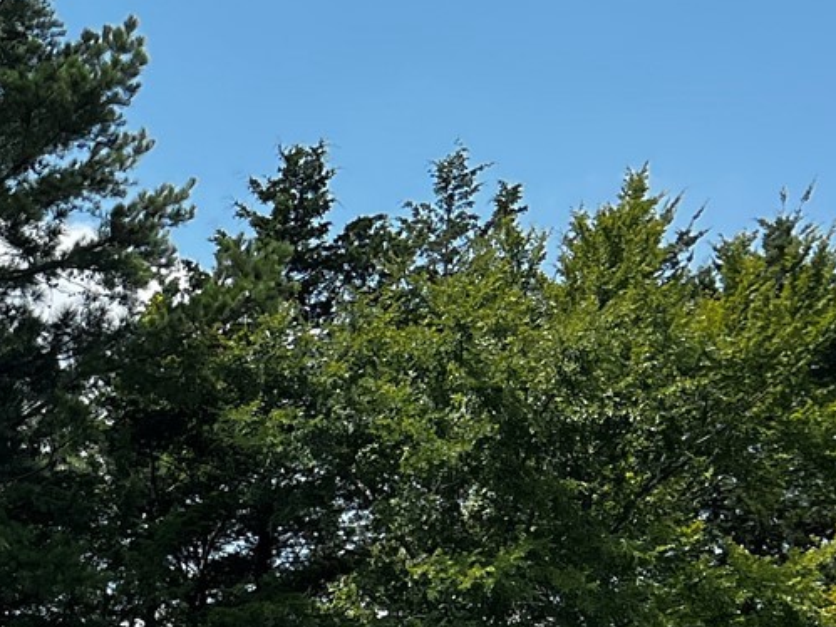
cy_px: 961
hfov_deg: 16.7
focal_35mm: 100
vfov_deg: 13.8
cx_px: -623
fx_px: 2414
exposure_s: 1/2915
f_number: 1.5
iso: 50
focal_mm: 5.7
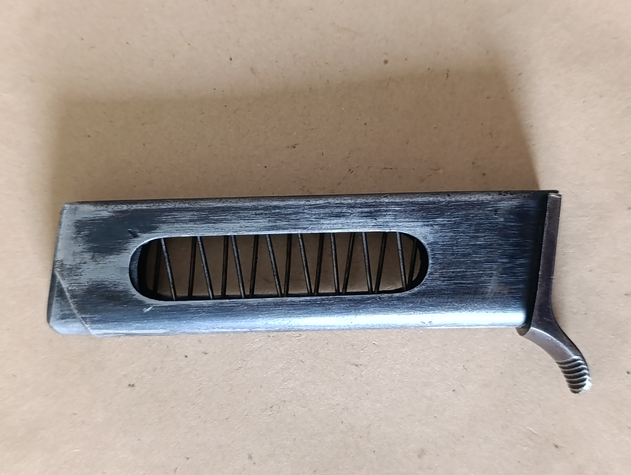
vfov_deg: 31.6
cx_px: 316
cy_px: 238
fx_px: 840
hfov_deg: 41.2
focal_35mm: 46
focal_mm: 6.14
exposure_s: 1/33.3
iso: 1000
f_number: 1.6
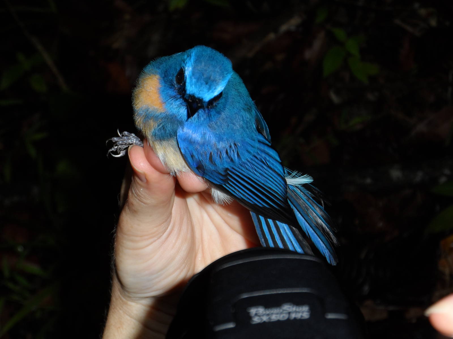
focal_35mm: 104
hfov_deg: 18.9
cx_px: 226
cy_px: 170
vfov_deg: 14.2
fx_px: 1361
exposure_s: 1/60
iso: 100
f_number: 4.6
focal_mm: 17
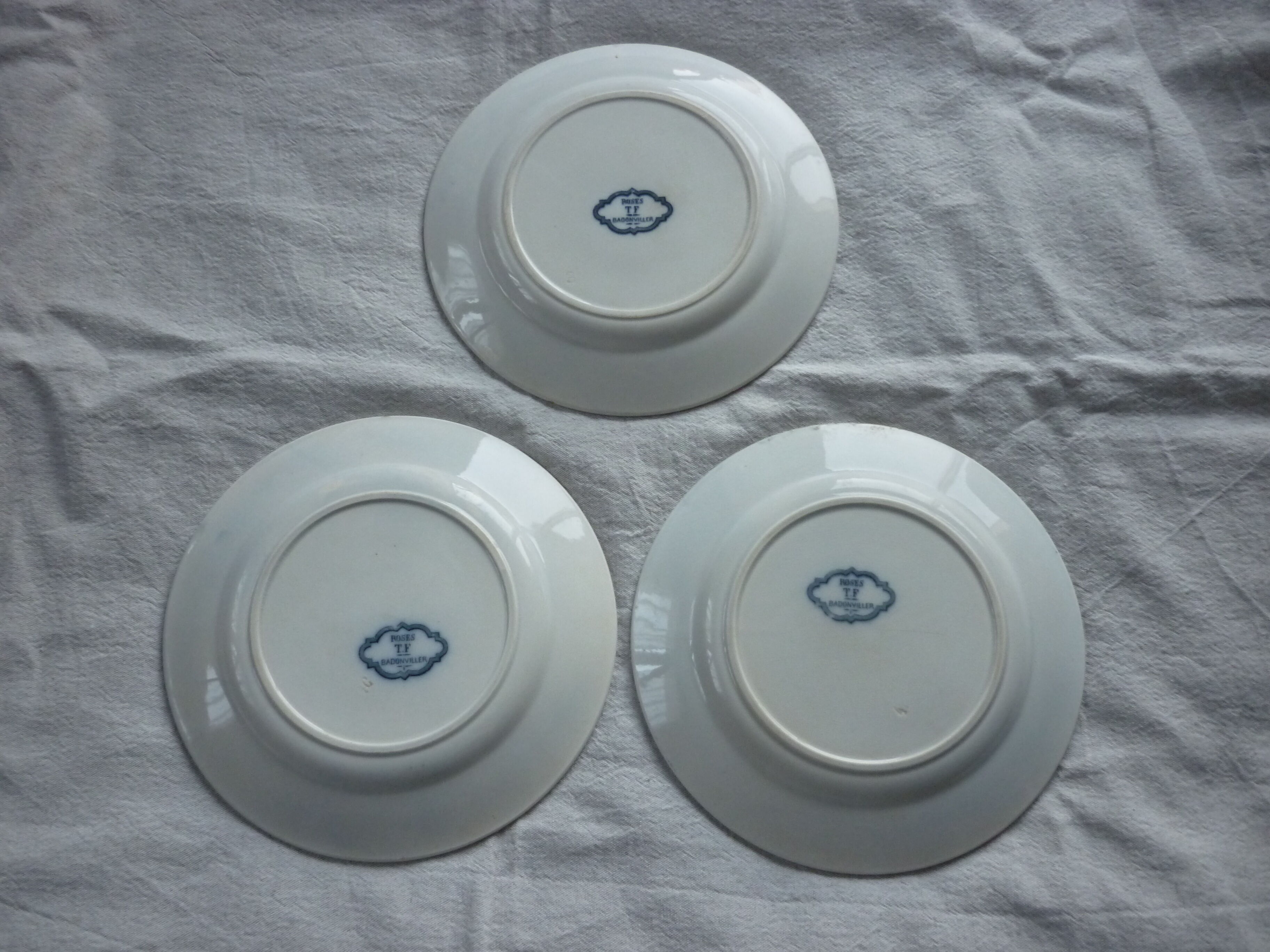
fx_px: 1211
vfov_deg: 42.9
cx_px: 635
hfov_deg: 55.4
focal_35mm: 33
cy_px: 476
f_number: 2.8
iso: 200
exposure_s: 1/30
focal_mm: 5.5
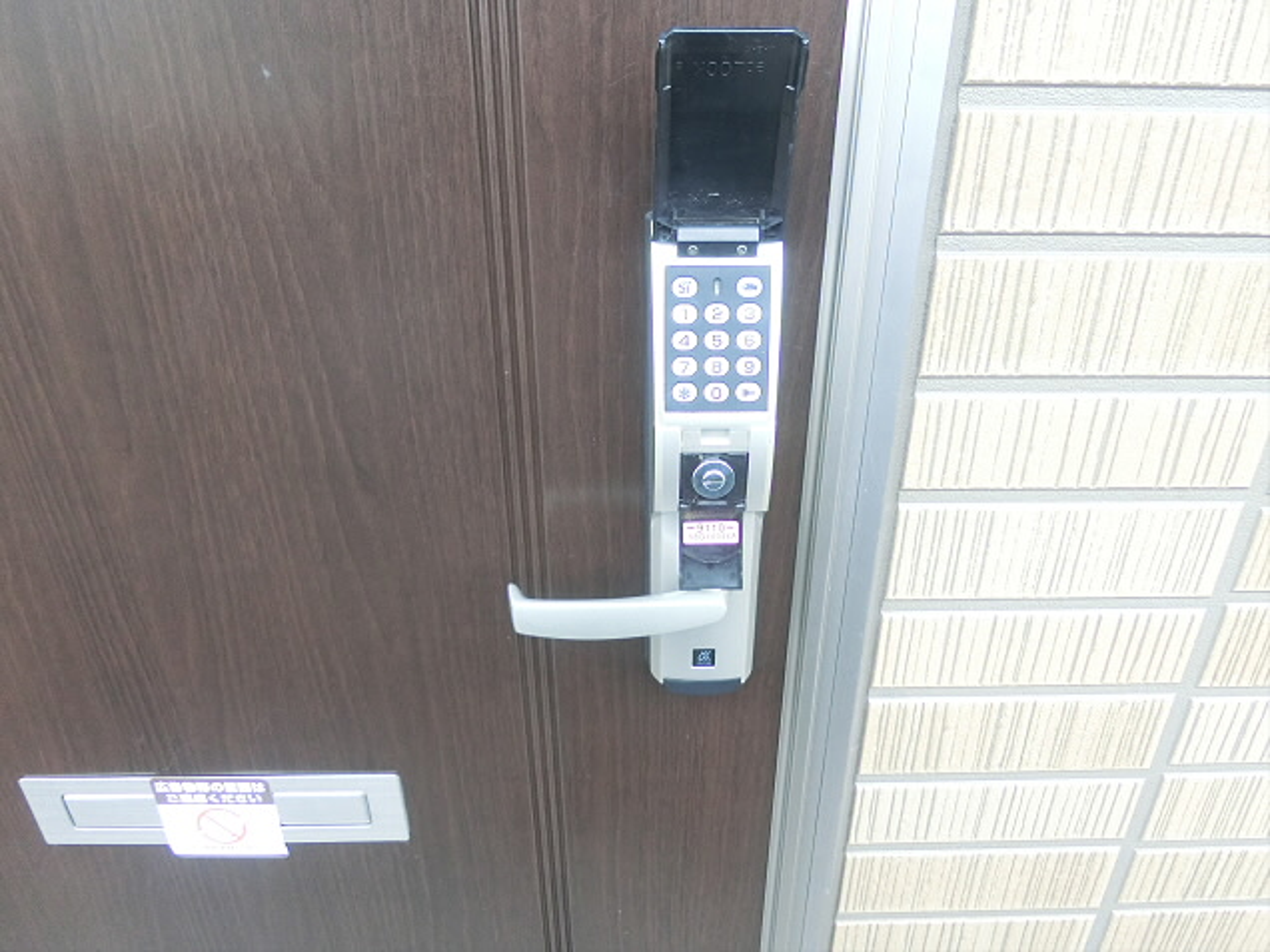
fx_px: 917
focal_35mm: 25
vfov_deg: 54.9
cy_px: 476
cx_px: 635
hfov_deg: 69.4
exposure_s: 1/50
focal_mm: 4.5
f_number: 3.5
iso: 400
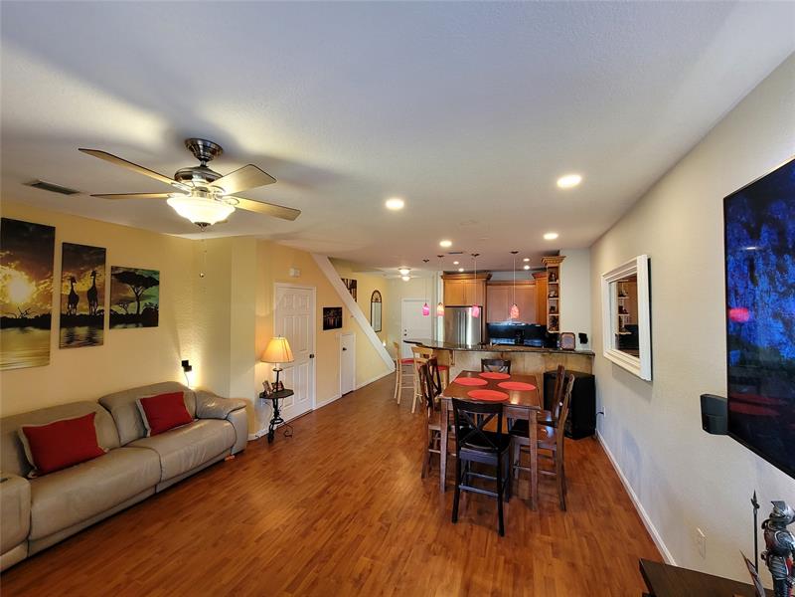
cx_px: 398
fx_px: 299
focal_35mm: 13
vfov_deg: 89.9
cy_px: 298
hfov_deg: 106.2
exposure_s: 1/60
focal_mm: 2.2
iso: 250
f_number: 2.2
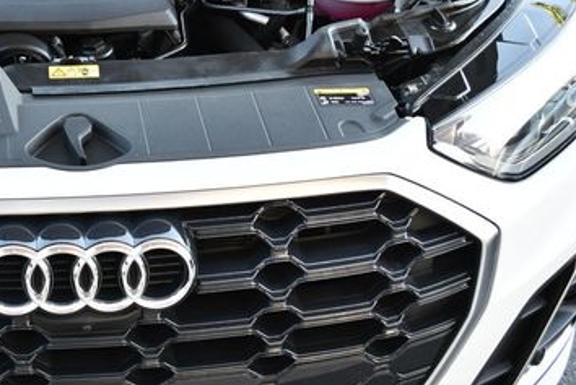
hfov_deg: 29.8
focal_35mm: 65
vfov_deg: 20.6
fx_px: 1041
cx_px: 73
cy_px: 44
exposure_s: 1/250
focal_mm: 18
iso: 720
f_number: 3.5
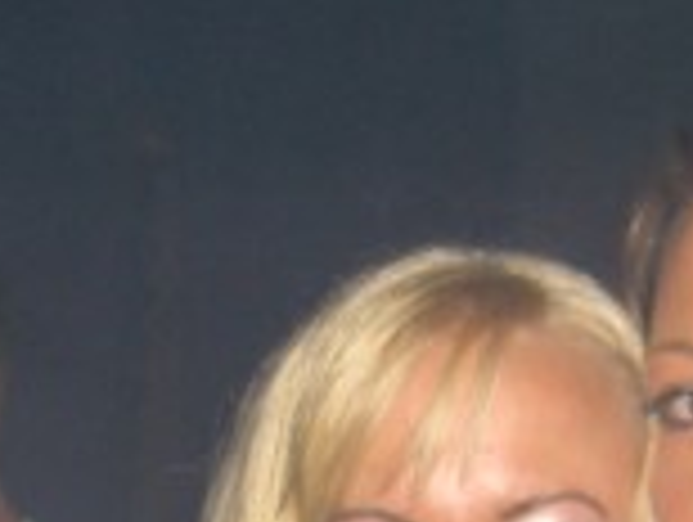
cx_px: 270
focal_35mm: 148
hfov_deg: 13.3
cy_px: 855
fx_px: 2968
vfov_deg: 9.7
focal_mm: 7.9
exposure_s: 1/60
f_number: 2.8
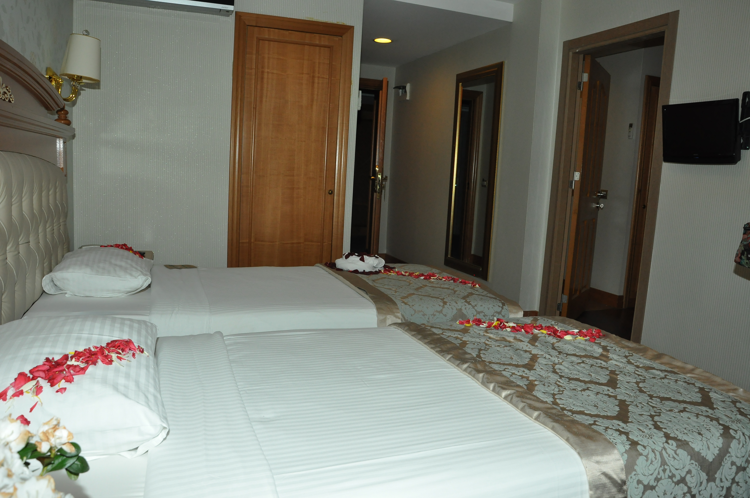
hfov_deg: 67.4
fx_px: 562
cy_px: 249
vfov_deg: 47.8
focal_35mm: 27
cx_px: 375
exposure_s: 1/125
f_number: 8
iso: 800
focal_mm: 18
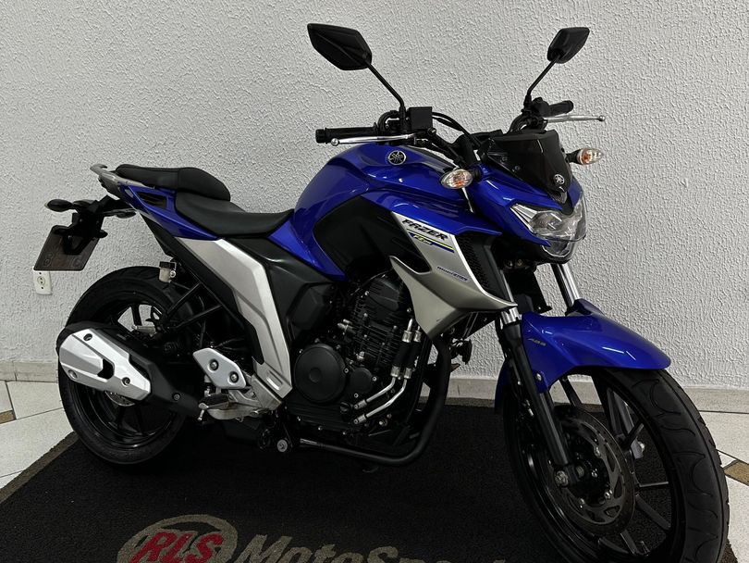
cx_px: 374
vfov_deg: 56.8
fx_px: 519
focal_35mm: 24
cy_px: 282
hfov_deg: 71.6
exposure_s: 1/60
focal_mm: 6.86
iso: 125
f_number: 1.78
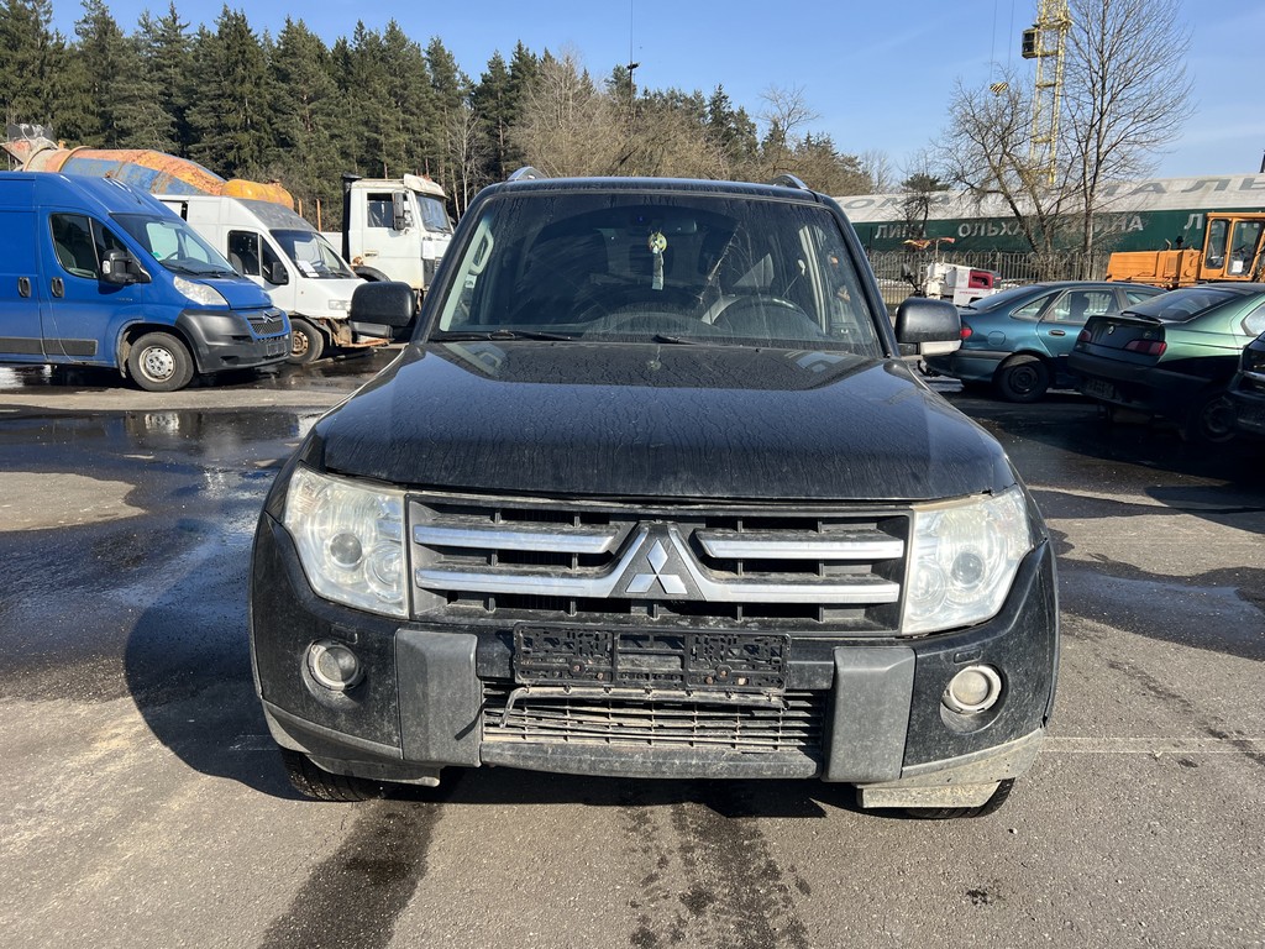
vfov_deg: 53.1
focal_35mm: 26
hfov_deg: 67.3
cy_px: 474
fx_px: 950
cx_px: 632
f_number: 1.5
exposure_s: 1/2083
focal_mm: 5.7
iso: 50
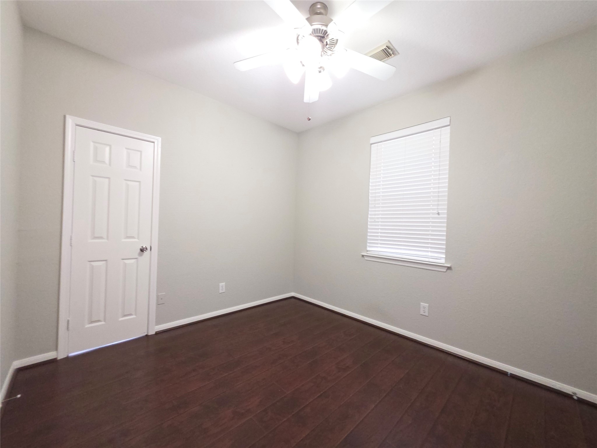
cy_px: 224
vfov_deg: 89.9
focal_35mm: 13
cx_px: 298
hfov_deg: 106.2
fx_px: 224
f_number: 1.9
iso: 320
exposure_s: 1/60
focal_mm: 2.2
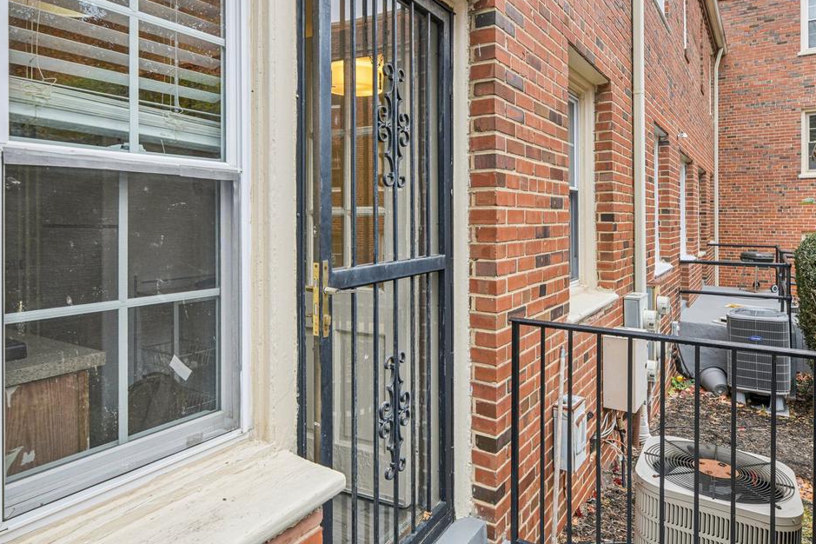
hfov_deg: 76.1
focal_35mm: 23
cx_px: 425
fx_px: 521
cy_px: 224
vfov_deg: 54.8
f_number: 8
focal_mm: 15
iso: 100
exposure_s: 1/30
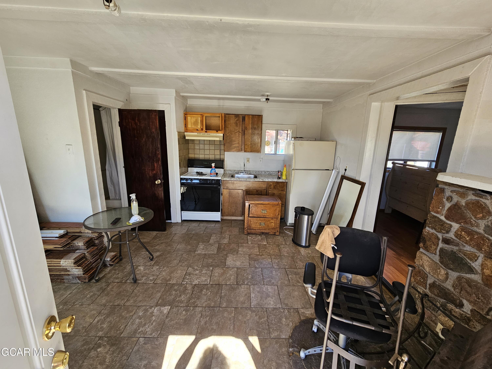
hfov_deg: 106.2
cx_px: 246
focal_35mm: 13
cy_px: 184
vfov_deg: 89.9
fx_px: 185
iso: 80
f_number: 2.2
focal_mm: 2.2
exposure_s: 1/77
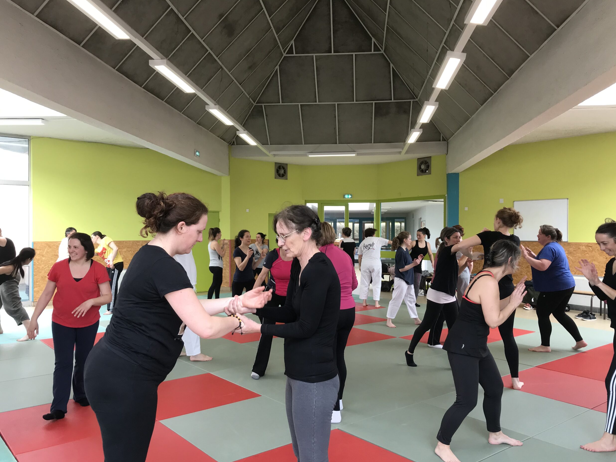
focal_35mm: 29
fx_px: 516
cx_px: 315
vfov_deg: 48.2
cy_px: 237
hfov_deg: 61.7
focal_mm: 3.99
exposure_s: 1/100
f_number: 1.8
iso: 32
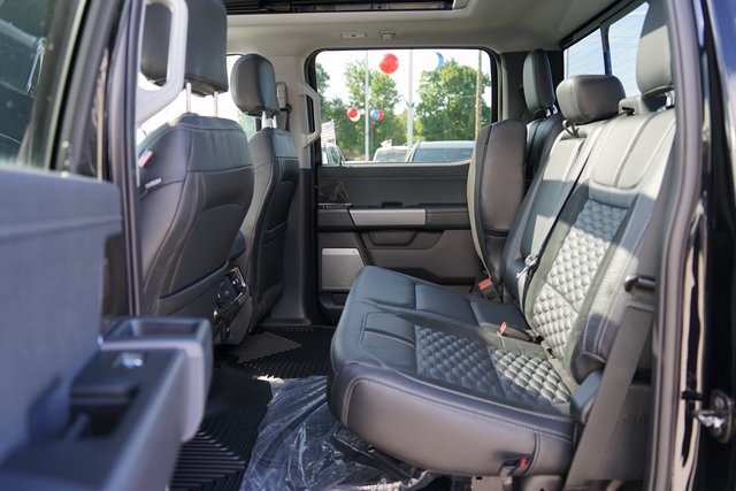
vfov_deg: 46.4
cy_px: 246
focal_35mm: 28
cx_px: 368
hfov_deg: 65.5
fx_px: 573
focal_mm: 28
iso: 160
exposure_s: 1/60
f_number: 4
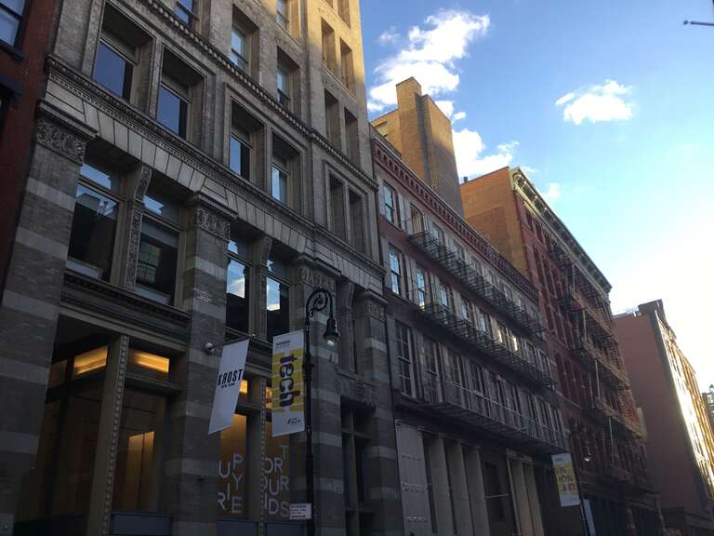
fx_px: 639
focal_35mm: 31
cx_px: 357
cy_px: 268
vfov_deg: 45.4
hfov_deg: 58.4
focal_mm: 3.3
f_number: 2.4
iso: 25
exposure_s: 1/248
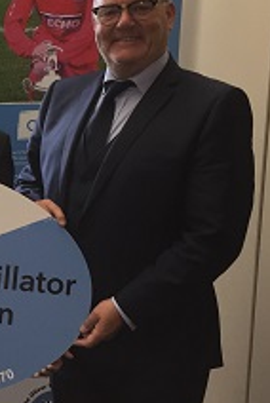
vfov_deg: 28.4
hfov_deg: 18.0
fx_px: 796
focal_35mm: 71
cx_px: -84
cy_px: 202
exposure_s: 1/33
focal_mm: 4.15
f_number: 2.2
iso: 80
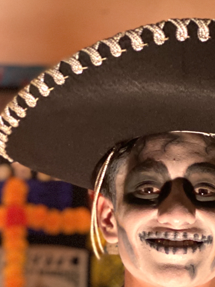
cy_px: 388
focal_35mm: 144
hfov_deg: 10.3
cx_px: 127
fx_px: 1193
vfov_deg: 13.2
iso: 400
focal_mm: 6
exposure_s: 1/30
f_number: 2
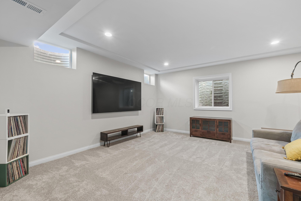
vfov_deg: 77.4
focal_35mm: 15
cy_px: 102
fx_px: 125
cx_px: 160
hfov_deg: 100.2
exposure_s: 1/15
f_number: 9
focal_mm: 14
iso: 800
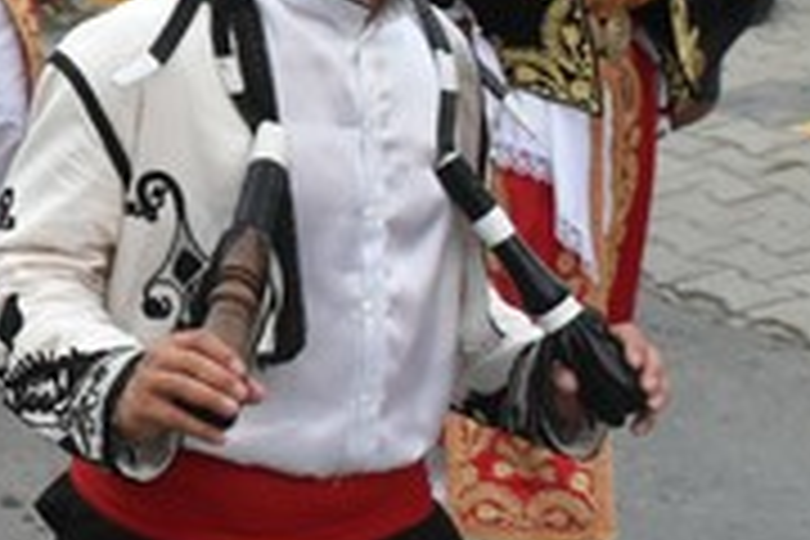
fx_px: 3330
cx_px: -630
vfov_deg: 9.1
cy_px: -182
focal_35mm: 148
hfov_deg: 12.7
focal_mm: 24
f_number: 6.3
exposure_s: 1/160
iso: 2000
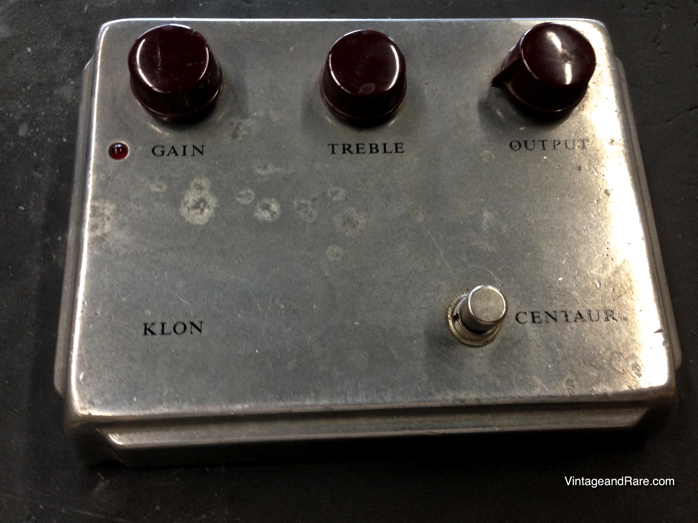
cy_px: 262
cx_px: 349
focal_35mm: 33
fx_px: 665
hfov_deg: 55.4
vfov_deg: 42.9
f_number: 2.4
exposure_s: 1/20
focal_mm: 4.12
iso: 125
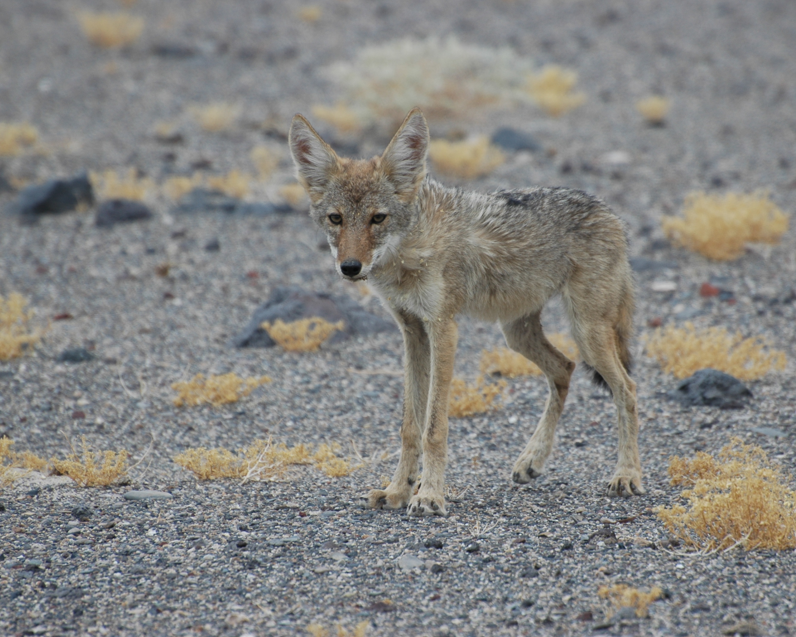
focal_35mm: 509
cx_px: 439
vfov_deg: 3.0
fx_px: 11992
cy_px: 318
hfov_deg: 3.8
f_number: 7.1
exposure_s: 1/500
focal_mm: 300
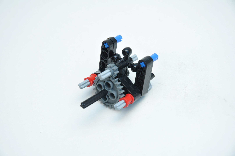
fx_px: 685
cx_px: 118
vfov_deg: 13.0
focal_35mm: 105
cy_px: 78
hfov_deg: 19.5
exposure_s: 1/60
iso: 200
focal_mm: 70
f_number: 7.1
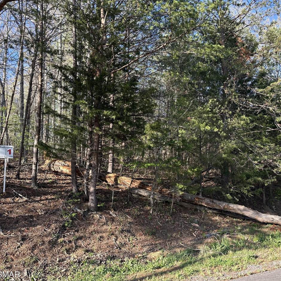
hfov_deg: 54.7
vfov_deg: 55.6
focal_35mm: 29
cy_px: 144
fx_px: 266
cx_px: 182
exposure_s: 1/521
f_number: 1.78
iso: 80
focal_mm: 6.86
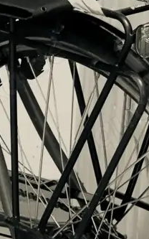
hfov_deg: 6.3
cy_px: 130
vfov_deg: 10.3
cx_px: -82
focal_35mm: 204
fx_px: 1326
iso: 500
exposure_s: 1/33
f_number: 1.78
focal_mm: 6.76
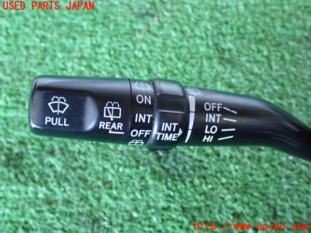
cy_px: 116
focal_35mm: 47
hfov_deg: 40.4
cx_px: 156
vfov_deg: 30.9
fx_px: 422
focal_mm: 8.4
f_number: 3.1
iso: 800
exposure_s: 1/30
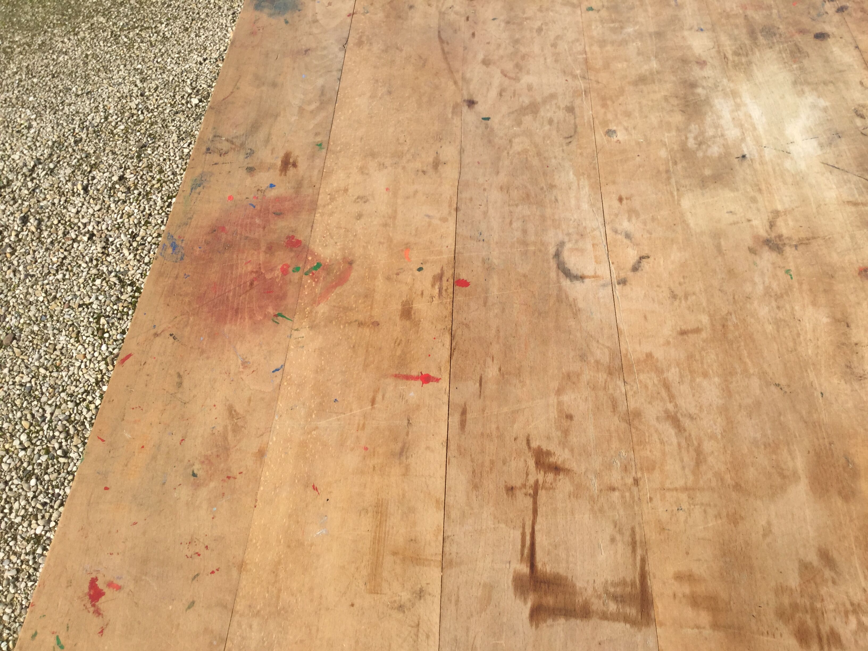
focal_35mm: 31
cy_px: 326
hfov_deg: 58.4
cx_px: 434
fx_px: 777
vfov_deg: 45.4
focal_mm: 3.3
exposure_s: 1/840
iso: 25
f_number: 2.4
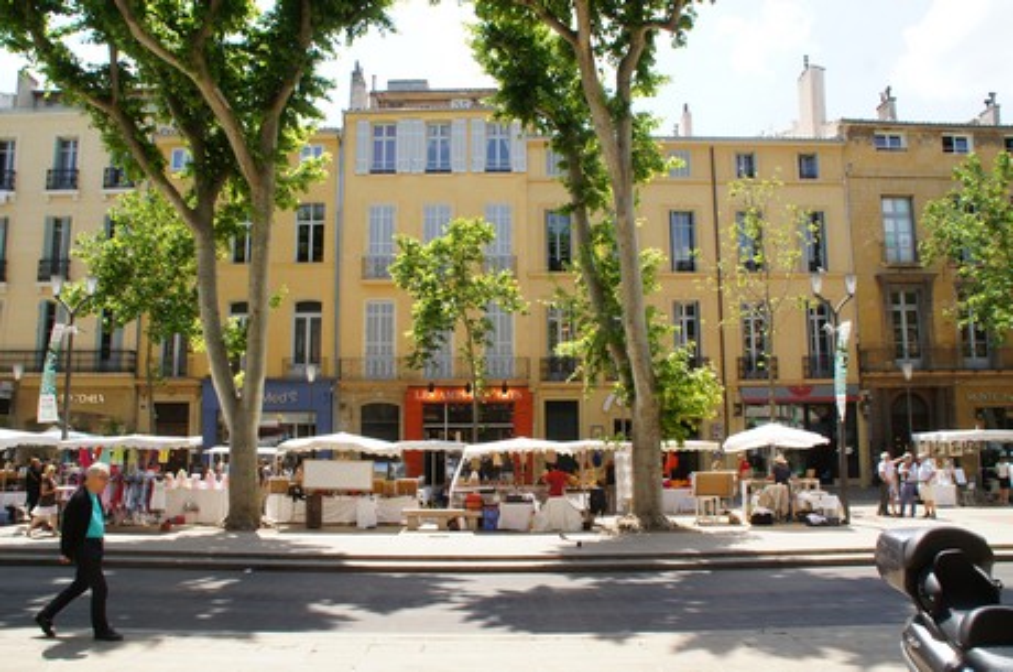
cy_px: 336
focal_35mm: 27
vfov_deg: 47.8
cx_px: 506
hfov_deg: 67.5
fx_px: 758
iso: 100
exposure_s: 1/60
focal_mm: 18
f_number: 11
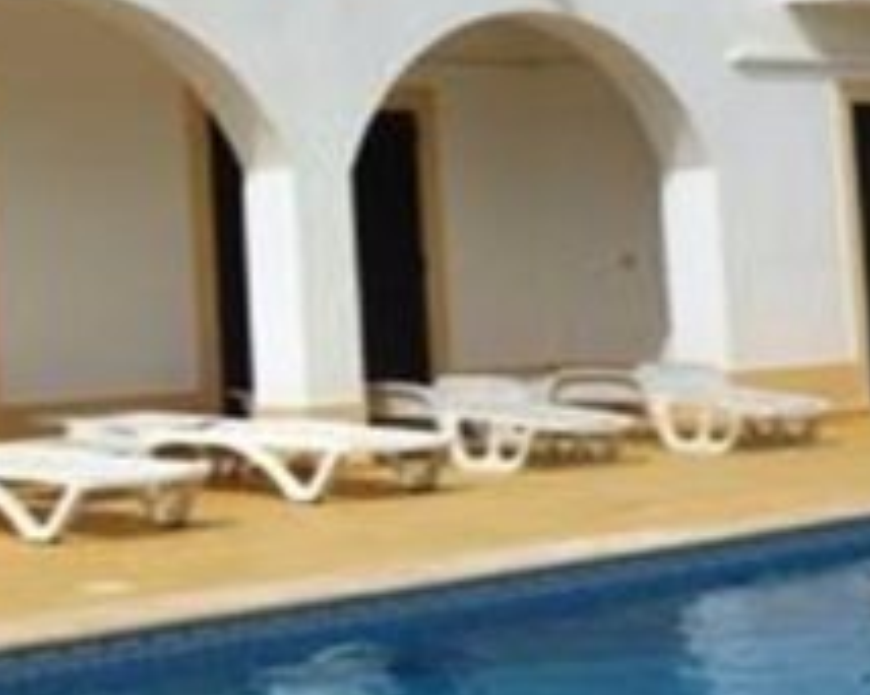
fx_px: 2239
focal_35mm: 87
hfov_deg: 21.1
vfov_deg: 17.1
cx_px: -41
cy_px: -57
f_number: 9
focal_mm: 6
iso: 100
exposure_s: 1/640
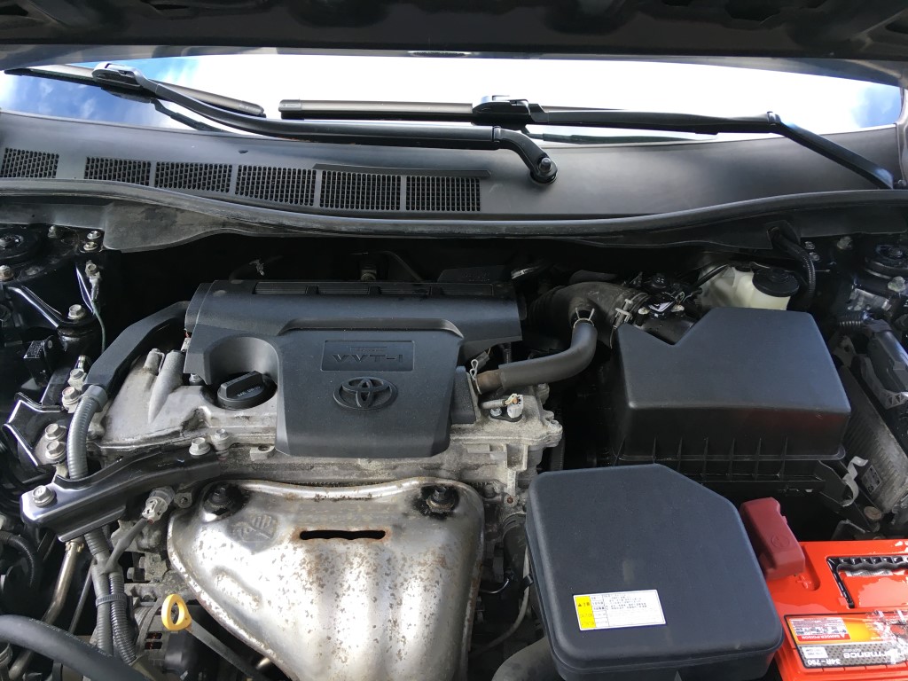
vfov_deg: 48.2
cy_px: 340
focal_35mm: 29
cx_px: 454
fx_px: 761
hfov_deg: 61.7
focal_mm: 4.15
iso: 25
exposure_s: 1/40
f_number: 2.2
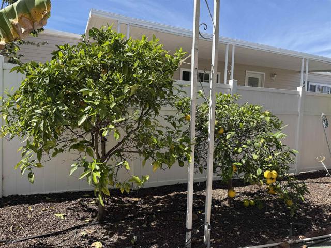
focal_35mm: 24
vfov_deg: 56.8
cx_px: 166
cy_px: 124
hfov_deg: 71.6
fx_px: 229
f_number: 1.78
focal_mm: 6.76
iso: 80
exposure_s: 1/1812
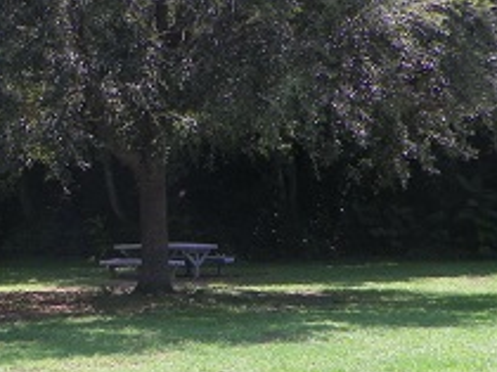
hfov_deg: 17.8
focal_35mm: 105
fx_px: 1506
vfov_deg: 14.1
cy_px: 168
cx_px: -102
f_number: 4
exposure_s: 1/250
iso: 64
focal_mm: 7.1
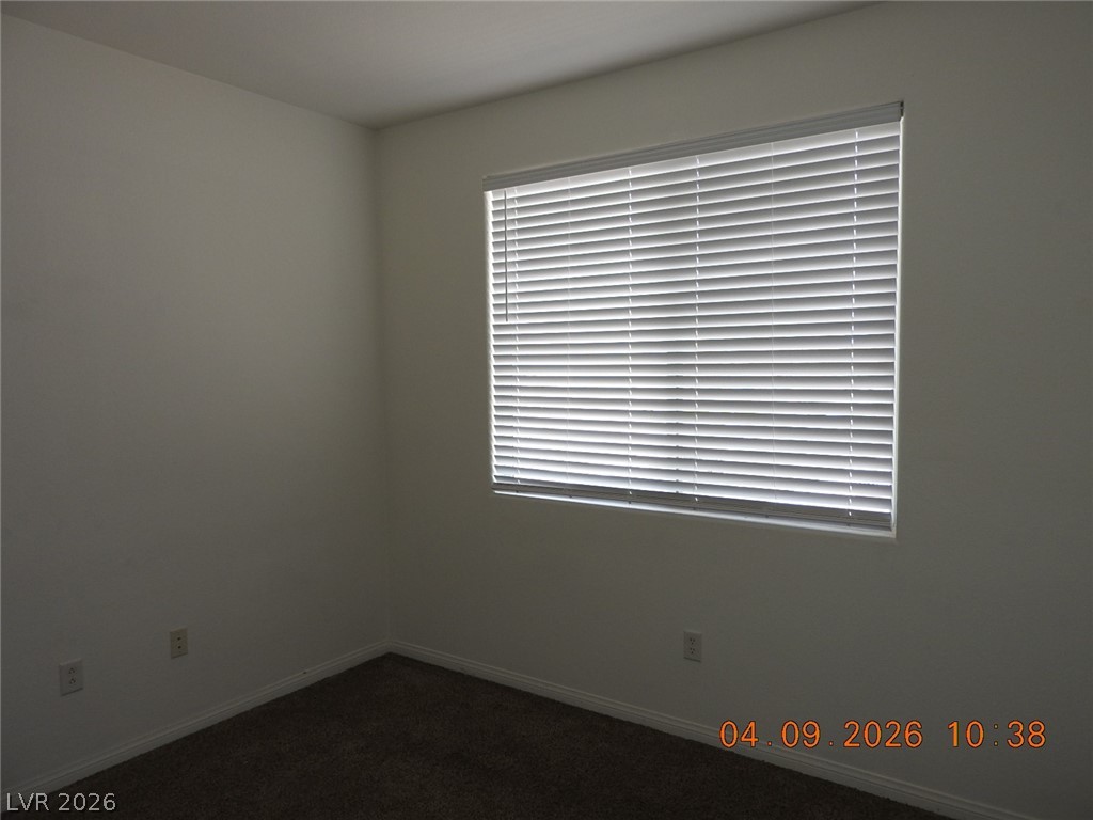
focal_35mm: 24
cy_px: 410
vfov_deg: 56.8
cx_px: 546
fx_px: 758
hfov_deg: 71.6
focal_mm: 4.3
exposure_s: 1/125
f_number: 3.3
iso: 100
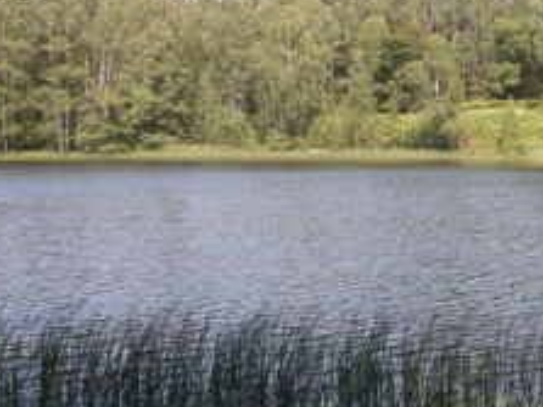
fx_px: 1082
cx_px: 514
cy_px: 256
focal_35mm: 69
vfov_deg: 21.2
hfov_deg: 27.0
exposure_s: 1/80
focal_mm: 4.2
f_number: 7.9
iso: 100
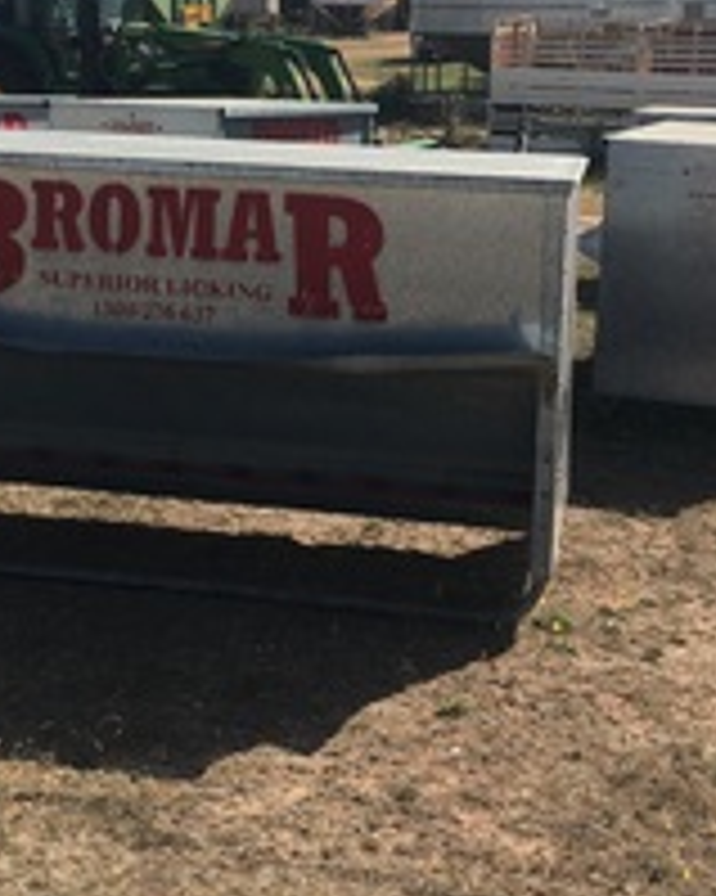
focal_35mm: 57
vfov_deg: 32.3
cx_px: 320
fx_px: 1511
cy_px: 212
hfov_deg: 26.6
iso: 25
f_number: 2.2
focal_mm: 4.15
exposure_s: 1/1832
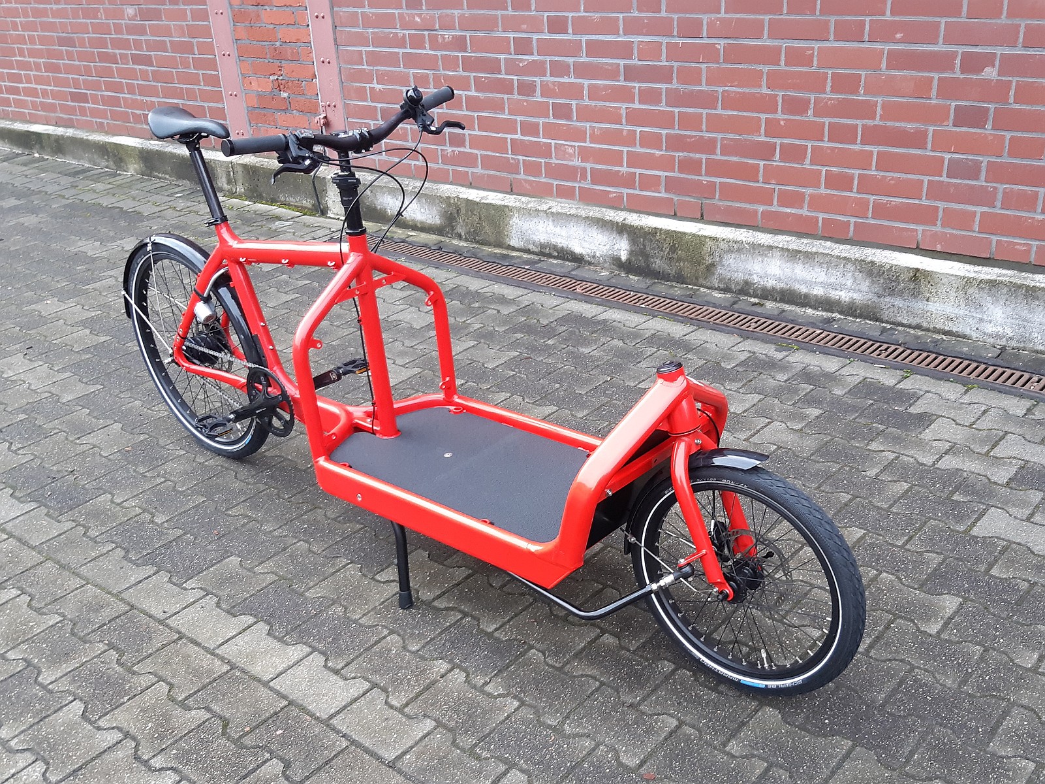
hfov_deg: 67.3
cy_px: 392
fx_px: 785
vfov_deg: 53.0
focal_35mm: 26
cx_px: 522
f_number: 1.7
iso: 80
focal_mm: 3.92
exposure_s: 1/100
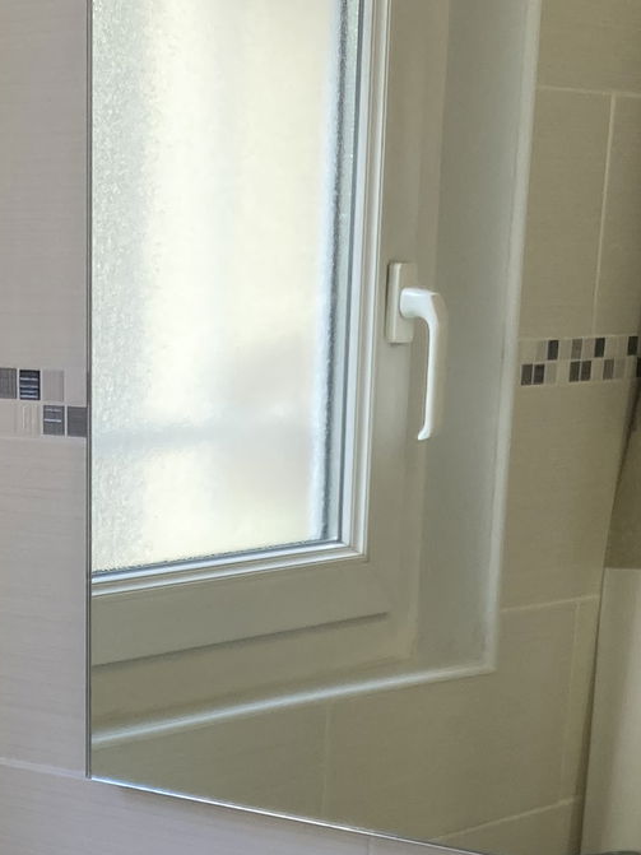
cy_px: 1318
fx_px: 2198
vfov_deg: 19.1
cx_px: 71
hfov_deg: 16.4
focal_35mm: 89
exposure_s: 1/50
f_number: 1.8
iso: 40
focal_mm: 3.99
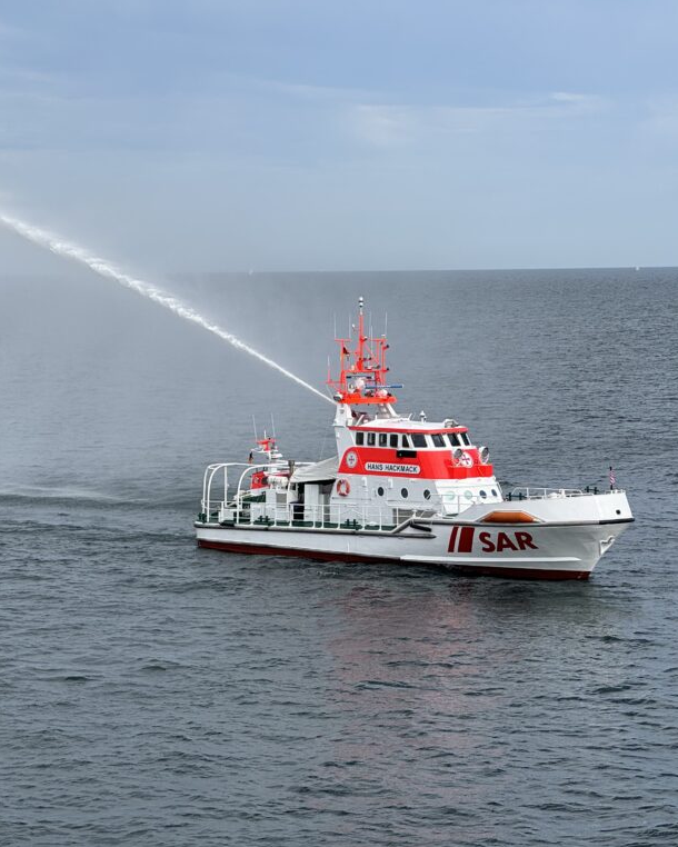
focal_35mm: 101
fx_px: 2532
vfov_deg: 19.0
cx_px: 210
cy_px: 424
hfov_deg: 15.2
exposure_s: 1/986
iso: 25
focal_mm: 9
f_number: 2.8
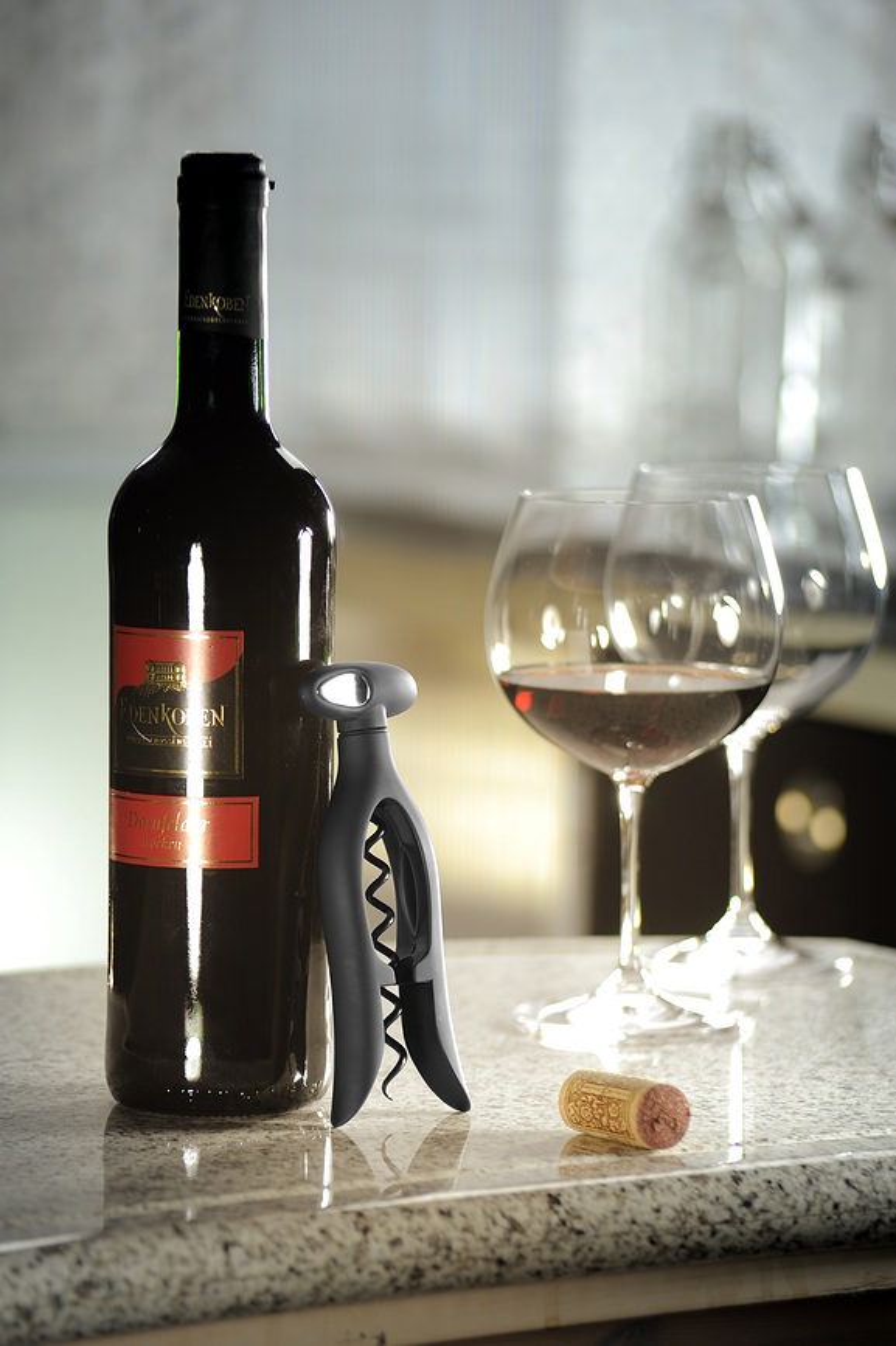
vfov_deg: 10.3
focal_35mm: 200
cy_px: 673
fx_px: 7475
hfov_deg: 6.9
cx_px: 448
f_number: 5.6
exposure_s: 1/200
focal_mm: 200
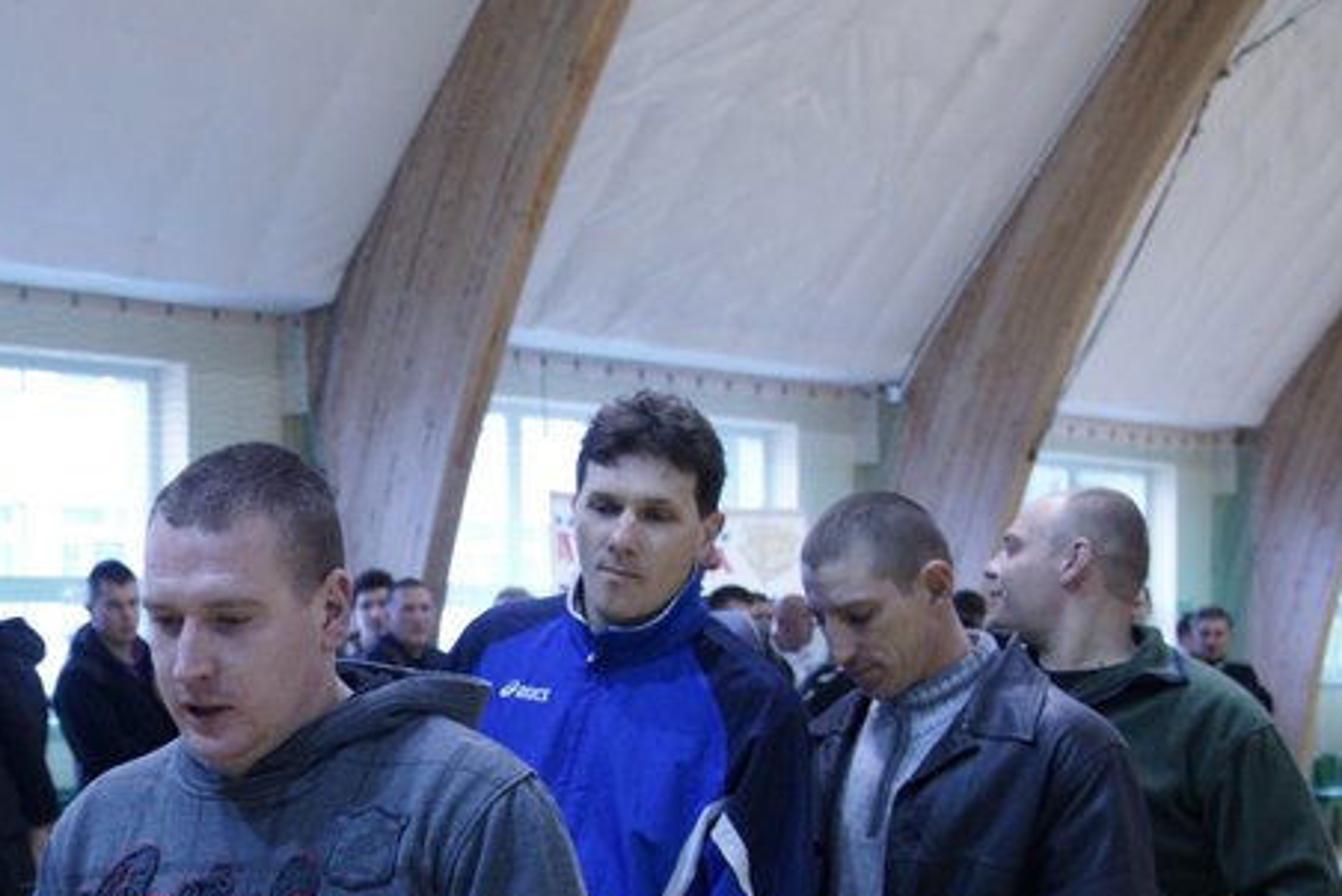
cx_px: 205
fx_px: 2574
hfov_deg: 28.4
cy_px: 785
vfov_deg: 19.4
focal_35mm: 69
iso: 1000
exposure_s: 1/200
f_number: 3.5
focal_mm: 26
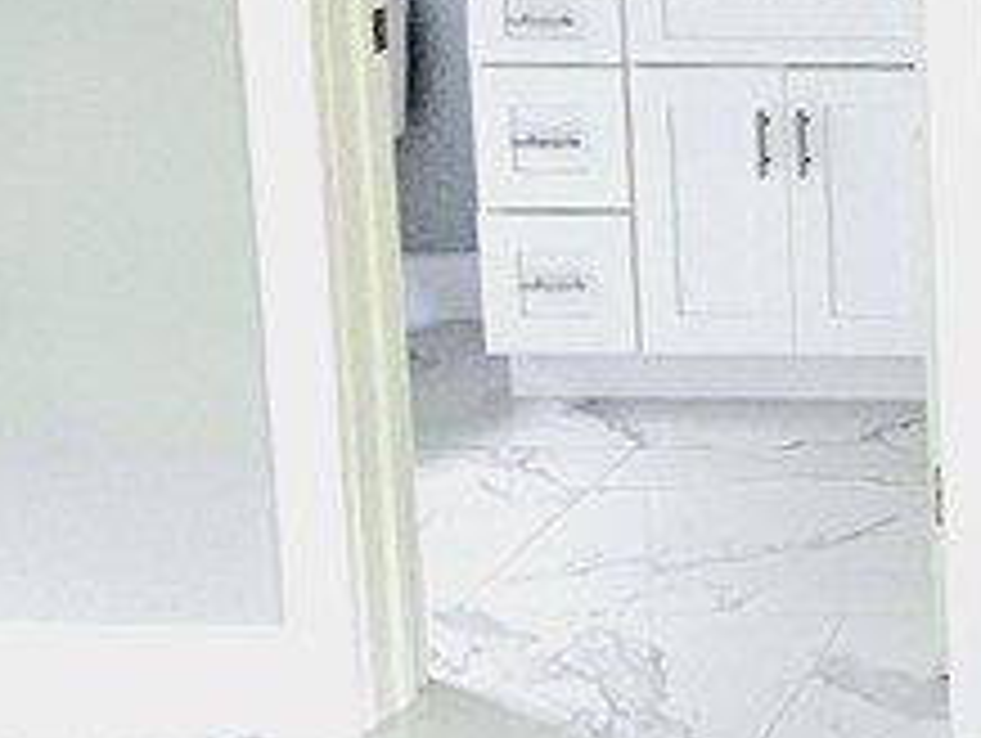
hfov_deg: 25.0
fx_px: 1731
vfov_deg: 22.5
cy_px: -104
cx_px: 1431
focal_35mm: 61
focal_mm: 1.74
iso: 320
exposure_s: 1/30
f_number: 2.2
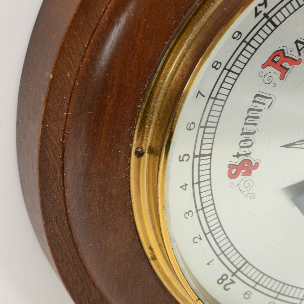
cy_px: 153
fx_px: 2013
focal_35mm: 203
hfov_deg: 8.6
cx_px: 156
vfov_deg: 8.6
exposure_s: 1/160
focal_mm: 105
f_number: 13
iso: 200
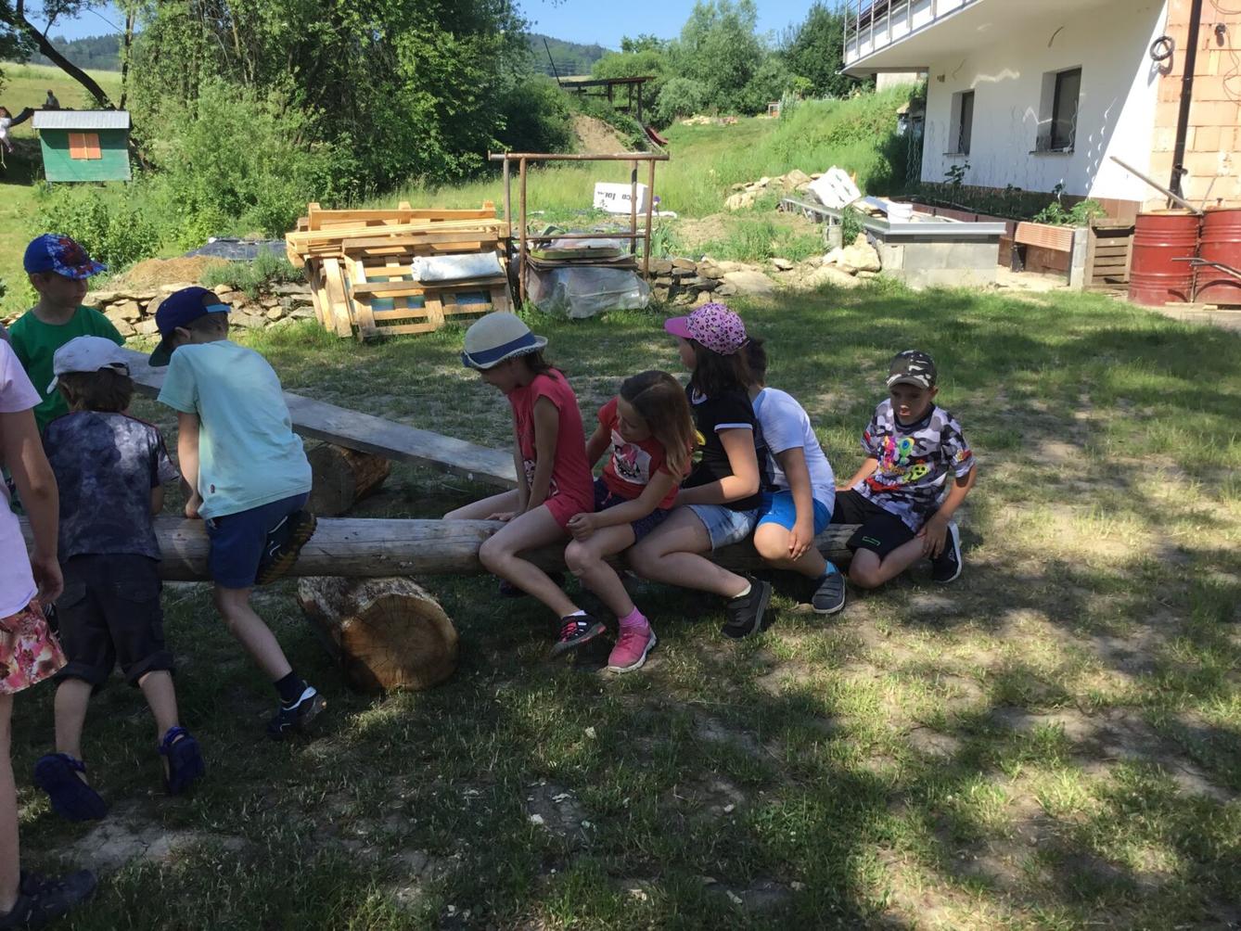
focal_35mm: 31
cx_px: 620
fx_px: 1112
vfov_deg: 45.5
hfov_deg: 58.3
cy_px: 466
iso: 25
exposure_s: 1/566
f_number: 2.4
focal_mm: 3.3
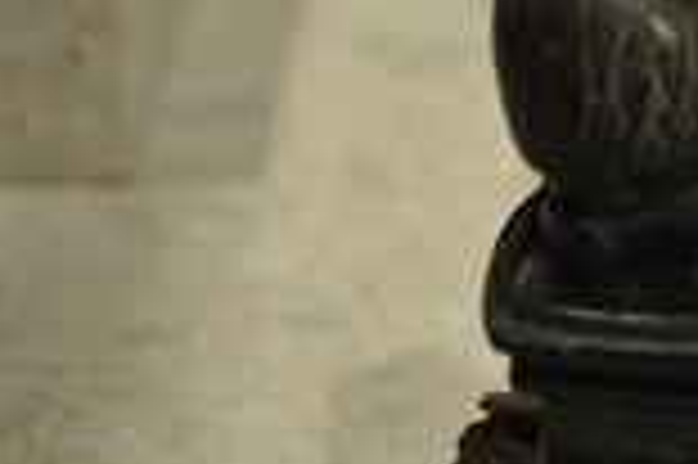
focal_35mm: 349
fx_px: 6759
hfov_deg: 5.9
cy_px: 221
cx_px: 910
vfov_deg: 3.9
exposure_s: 1/200
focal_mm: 82
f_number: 5
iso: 1000
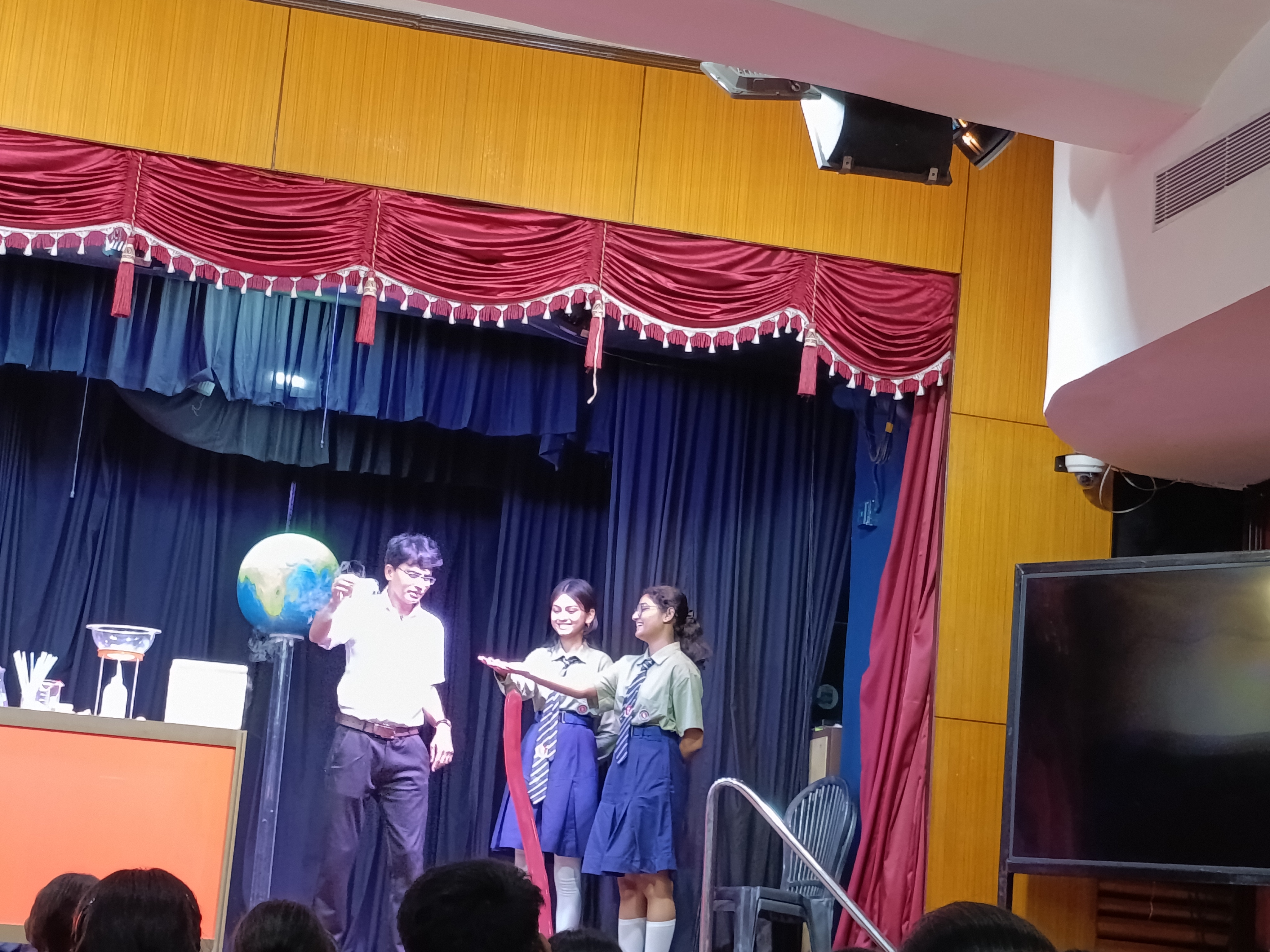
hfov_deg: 29.8
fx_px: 2385
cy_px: 476
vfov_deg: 22.6
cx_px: 635
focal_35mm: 65
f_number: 1.5
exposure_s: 1/101
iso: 455
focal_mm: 4.94
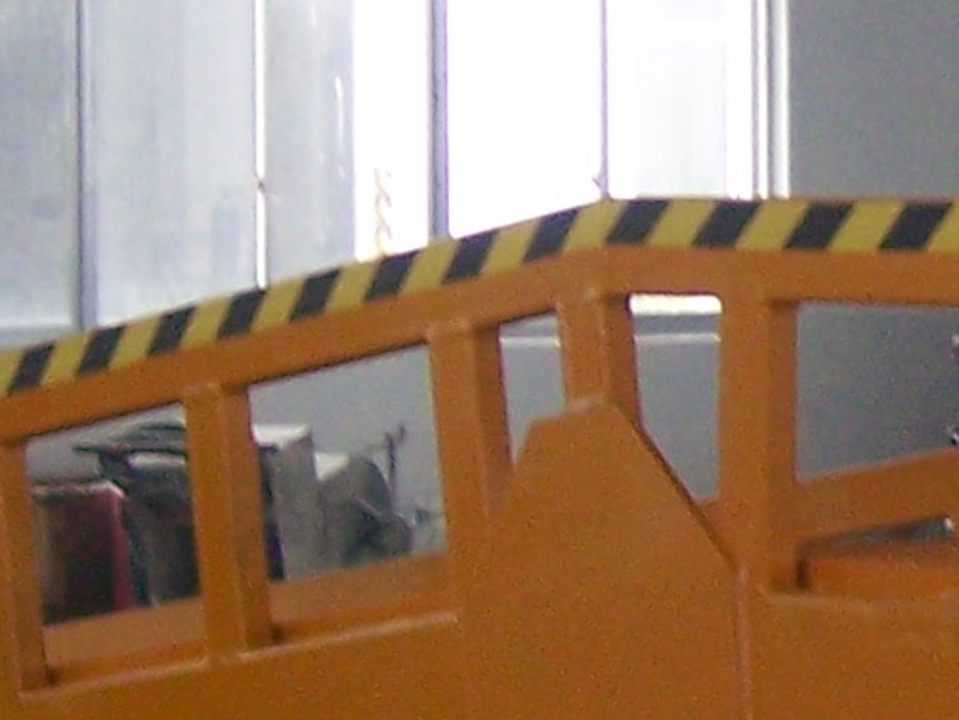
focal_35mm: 254
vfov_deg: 5.9
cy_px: 285
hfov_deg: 7.7
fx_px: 7040
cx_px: 1183
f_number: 3.1
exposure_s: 1/60
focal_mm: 7.5
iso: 160
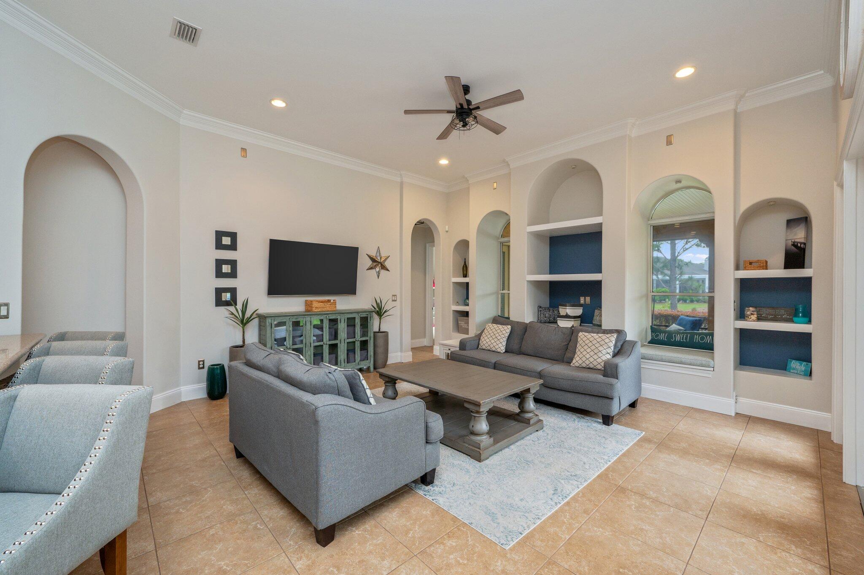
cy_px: 288
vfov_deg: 81.1
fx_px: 336
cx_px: 432
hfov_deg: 104.3
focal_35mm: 14
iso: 500
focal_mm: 14
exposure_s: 1/25
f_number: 8
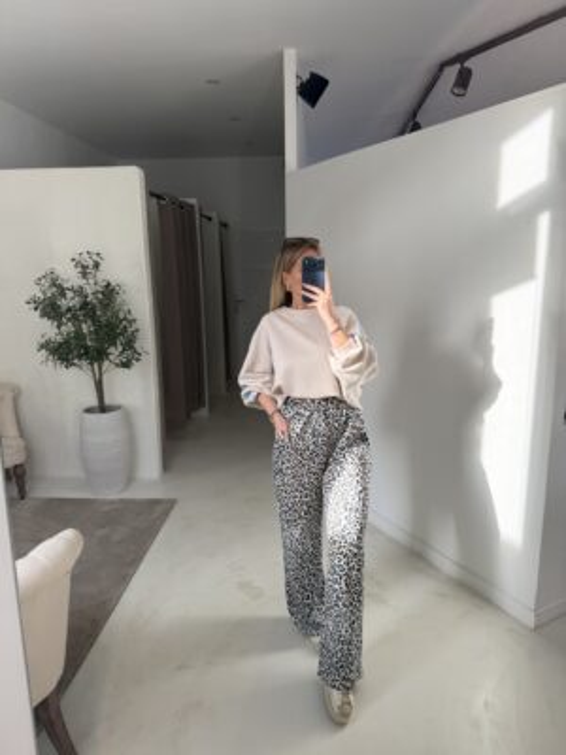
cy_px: 378
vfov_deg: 71.6
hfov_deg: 56.8
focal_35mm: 24
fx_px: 523
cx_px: 283
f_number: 1.78
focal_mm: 6.76
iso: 80
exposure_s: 1/272
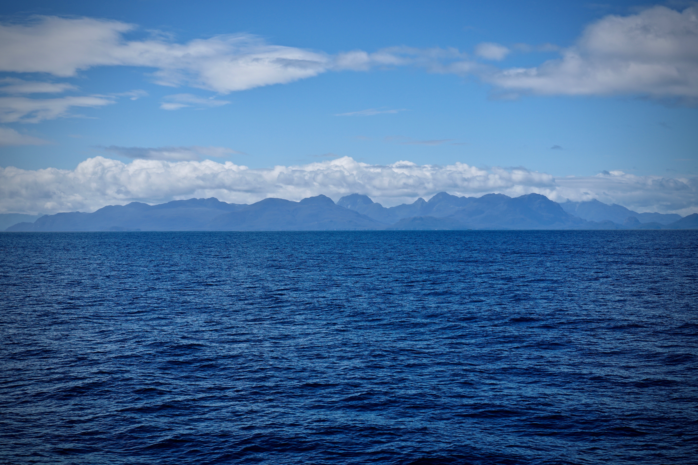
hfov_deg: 37.9
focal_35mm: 52
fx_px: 1018
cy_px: 232
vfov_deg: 25.8
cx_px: 349
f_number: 11
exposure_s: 1/160
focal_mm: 35
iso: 100
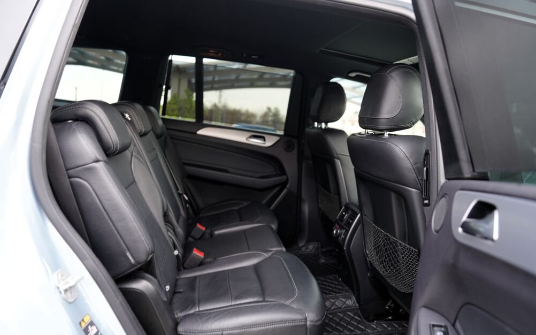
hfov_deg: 72.6
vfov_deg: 49.2
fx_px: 365
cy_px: 177
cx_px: 270
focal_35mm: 25
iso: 250
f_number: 2.8
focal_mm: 24
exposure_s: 1/30
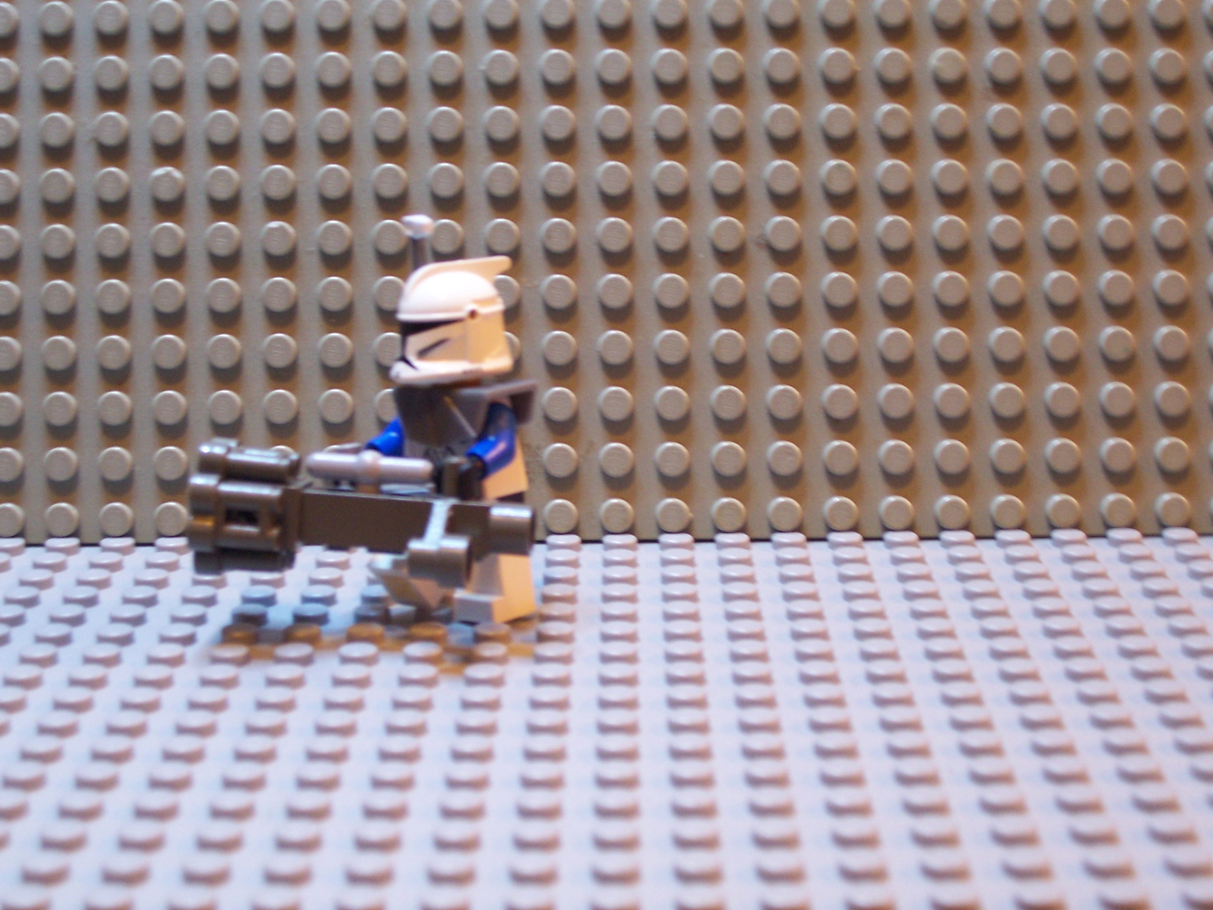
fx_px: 2348
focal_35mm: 67
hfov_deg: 29.0
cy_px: 449
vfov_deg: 21.9
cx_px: 603
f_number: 4
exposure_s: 1/4
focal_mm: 10.8
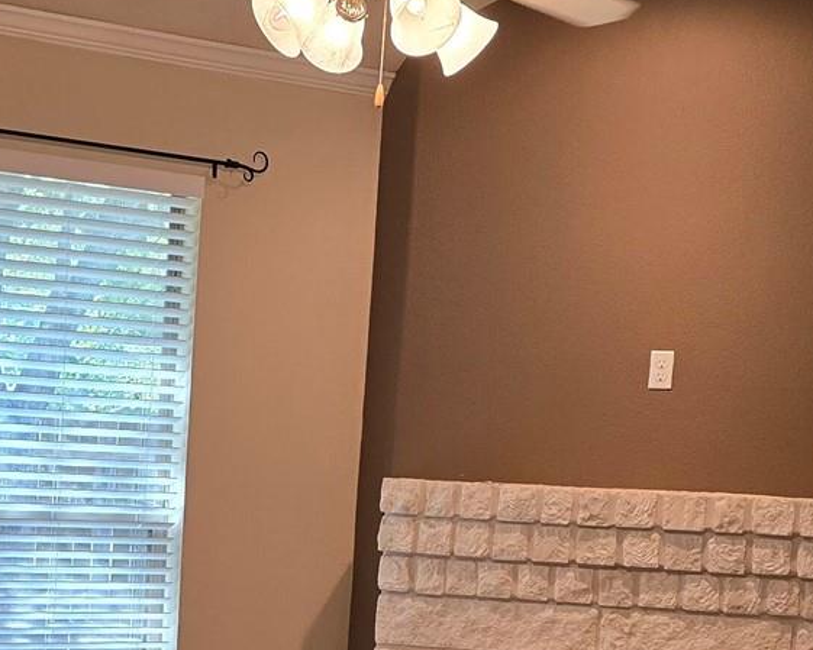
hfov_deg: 23.0
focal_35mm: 82
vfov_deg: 18.2
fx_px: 1973
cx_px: 185
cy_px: 650
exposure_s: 1/120
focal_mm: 6.3
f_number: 1.7
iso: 200
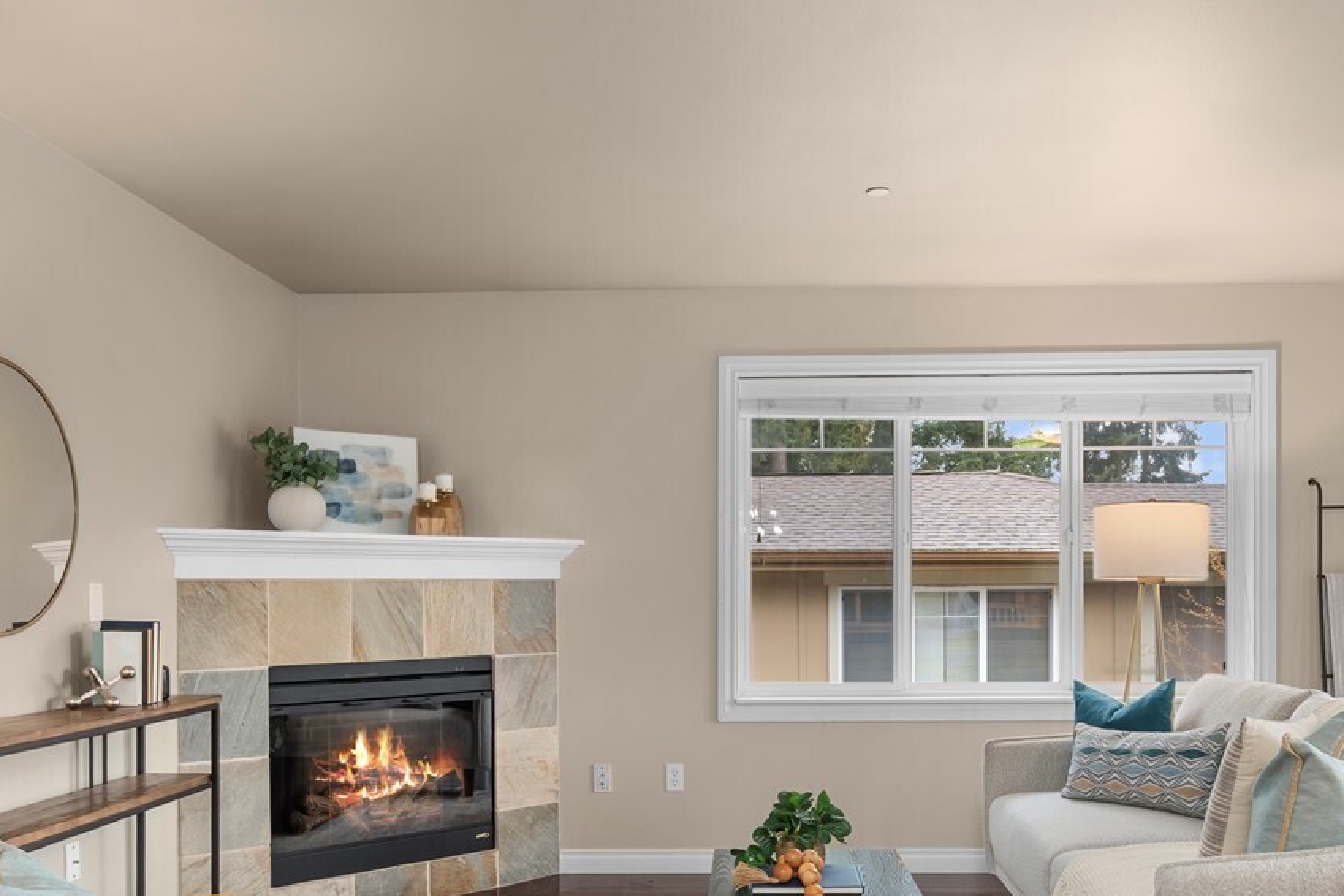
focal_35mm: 32
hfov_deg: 58.6
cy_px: 653
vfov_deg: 40.2
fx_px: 1195
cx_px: 732
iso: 400
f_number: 8
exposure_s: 1/2.5
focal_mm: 16
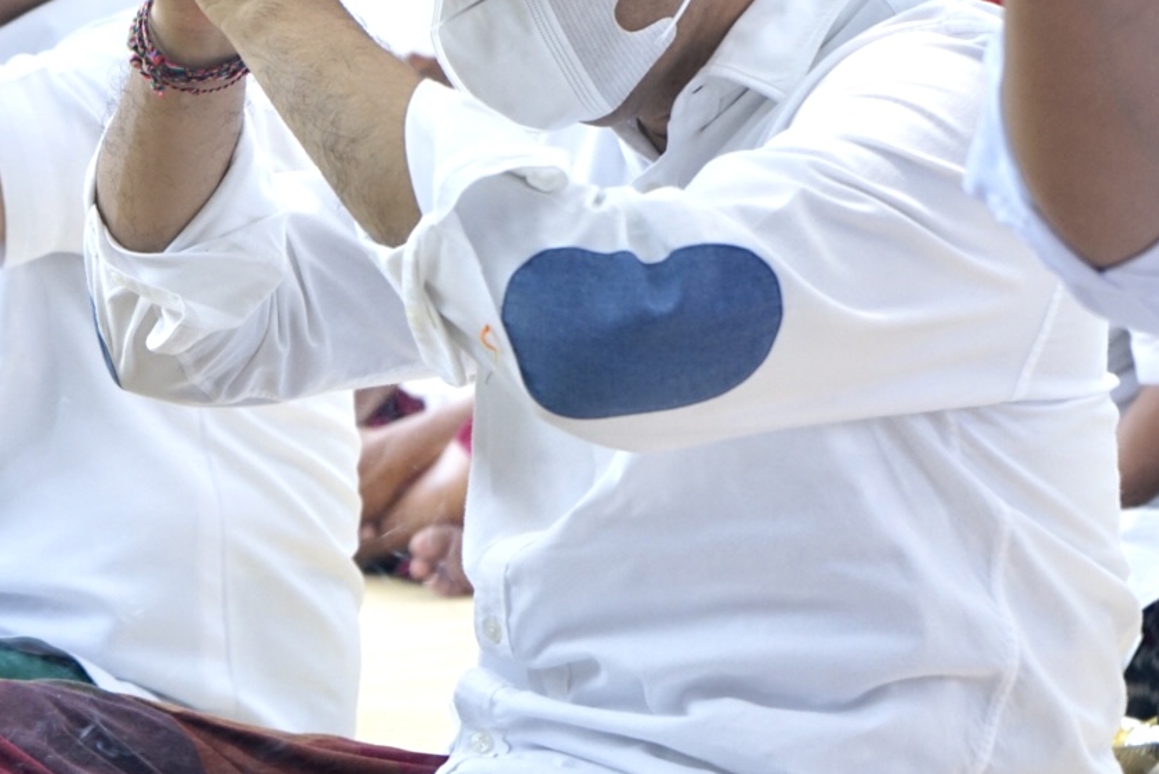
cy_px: 177
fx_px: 4349
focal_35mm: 135
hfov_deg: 15.1
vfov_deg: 10.2
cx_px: 212
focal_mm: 70
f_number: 5.6
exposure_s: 1/100
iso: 800
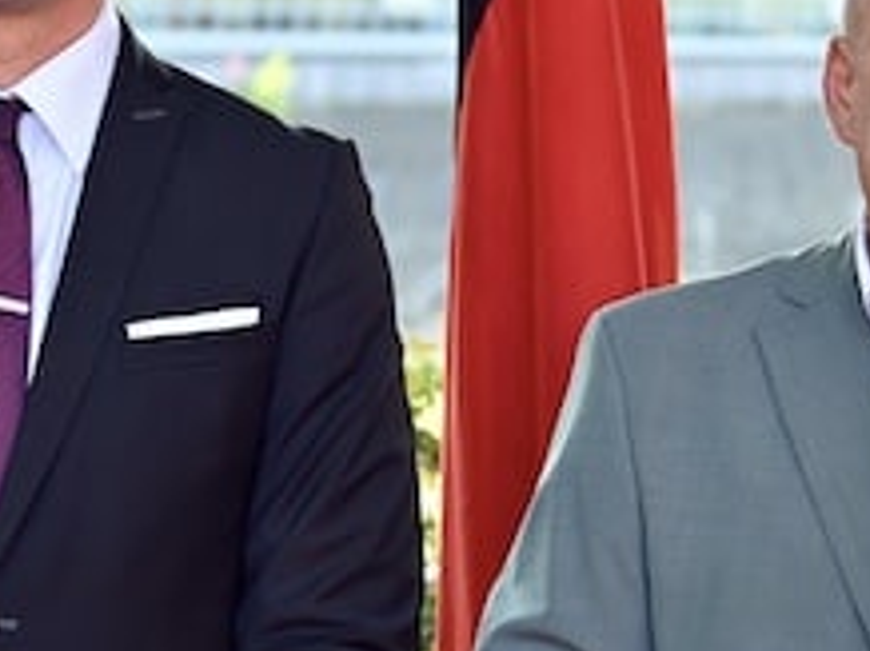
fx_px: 4770
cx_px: 986
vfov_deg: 7.8
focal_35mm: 190
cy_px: 302
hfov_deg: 10.3
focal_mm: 42
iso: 100
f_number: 2.8
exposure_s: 1/125
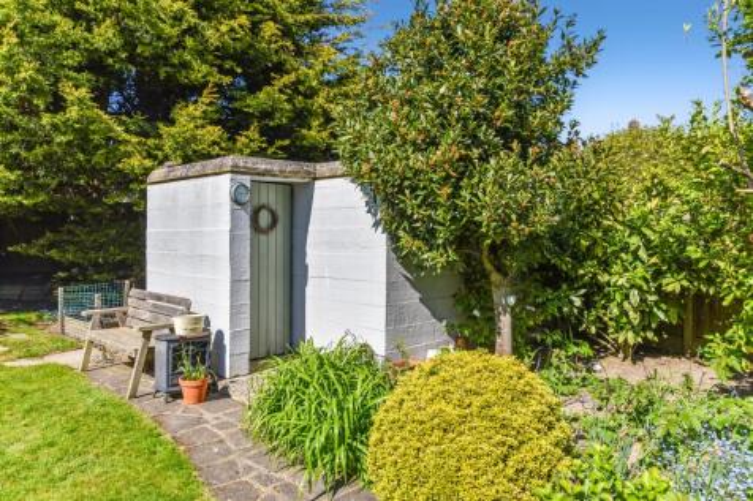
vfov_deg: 53.1
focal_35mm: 24
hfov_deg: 73.8
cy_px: 250
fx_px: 502
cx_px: 376
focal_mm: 24
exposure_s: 1/500
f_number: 8
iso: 250
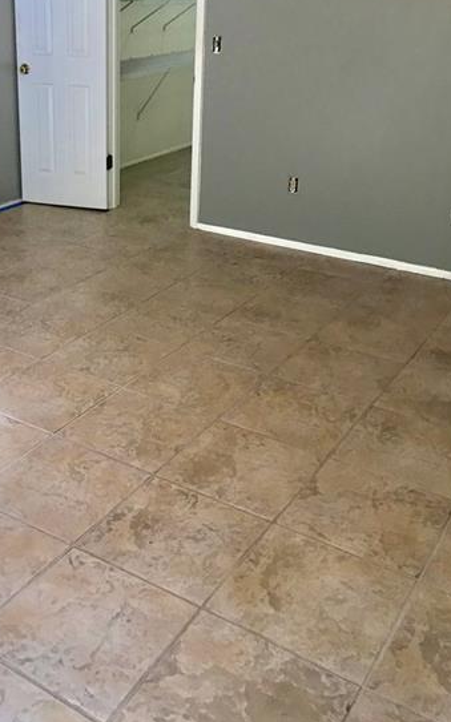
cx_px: 128
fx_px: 827
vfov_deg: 46.1
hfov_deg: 30.1
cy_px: 215
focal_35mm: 42
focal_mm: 3.99
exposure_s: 1/30
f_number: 1.8
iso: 32
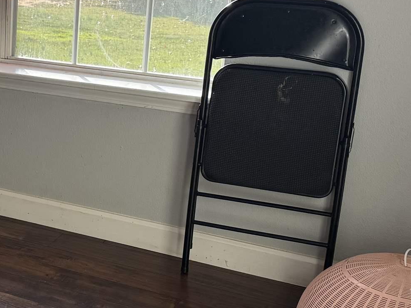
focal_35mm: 75
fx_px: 890
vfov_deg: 19.6
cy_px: 142
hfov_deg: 23.8
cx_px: -75
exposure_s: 1/321
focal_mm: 6.76
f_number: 1.78
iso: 80
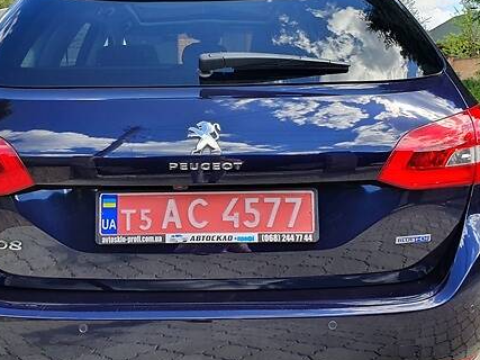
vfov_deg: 36.8
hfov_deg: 47.7
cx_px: 202
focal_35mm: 39
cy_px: 184
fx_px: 541
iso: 50
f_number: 2.4
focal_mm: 4.3
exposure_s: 1/344
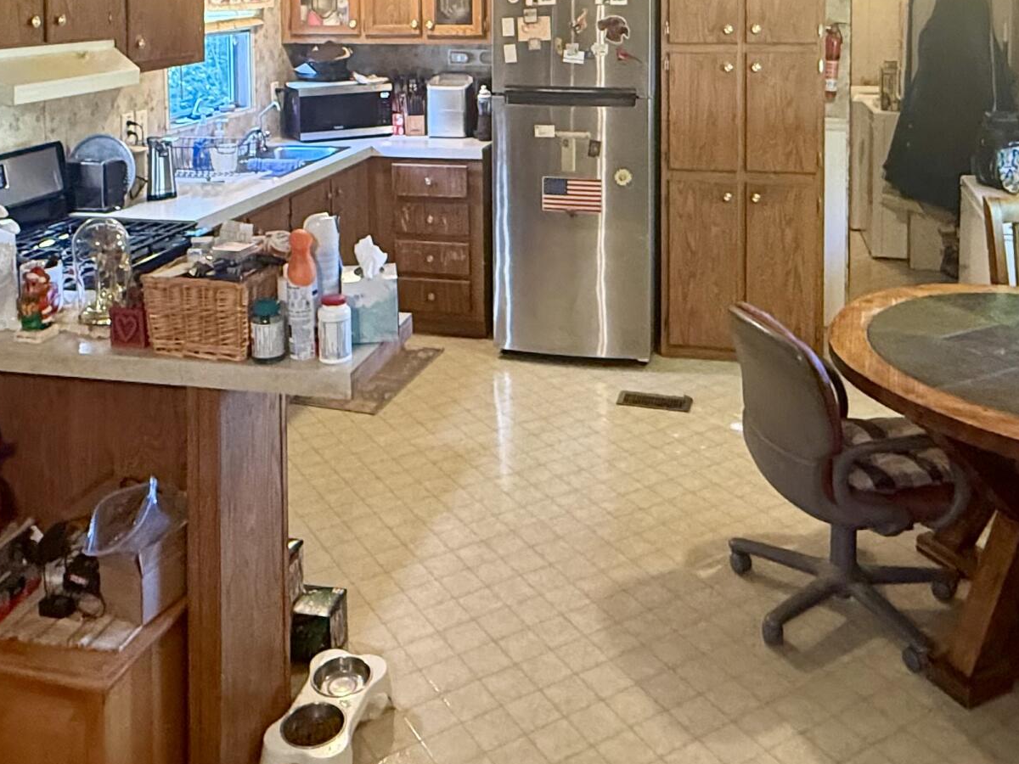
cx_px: 503
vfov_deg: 37.2
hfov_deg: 52.6
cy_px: 34
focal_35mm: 35
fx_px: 1030
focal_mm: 2.22
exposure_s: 1/60
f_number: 2.2
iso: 640
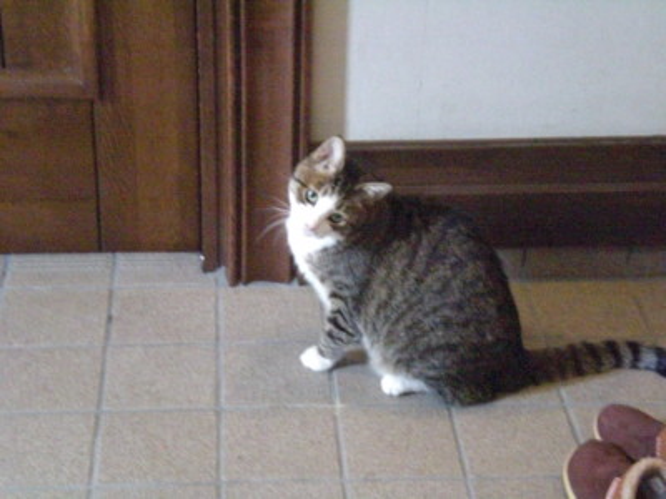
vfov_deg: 17.0
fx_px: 1674
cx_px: 333
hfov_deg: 22.5
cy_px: 250
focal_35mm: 87
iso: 1600
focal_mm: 14.49
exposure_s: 1/8
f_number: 5
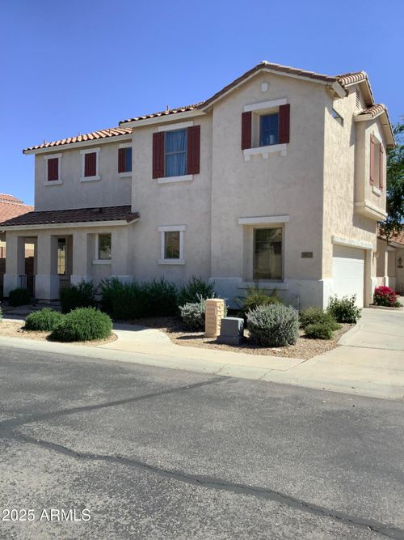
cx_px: 202
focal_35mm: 31
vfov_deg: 58.4
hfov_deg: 45.4
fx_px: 483
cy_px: 270
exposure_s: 1/1314
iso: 25
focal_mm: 3.3
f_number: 2.4
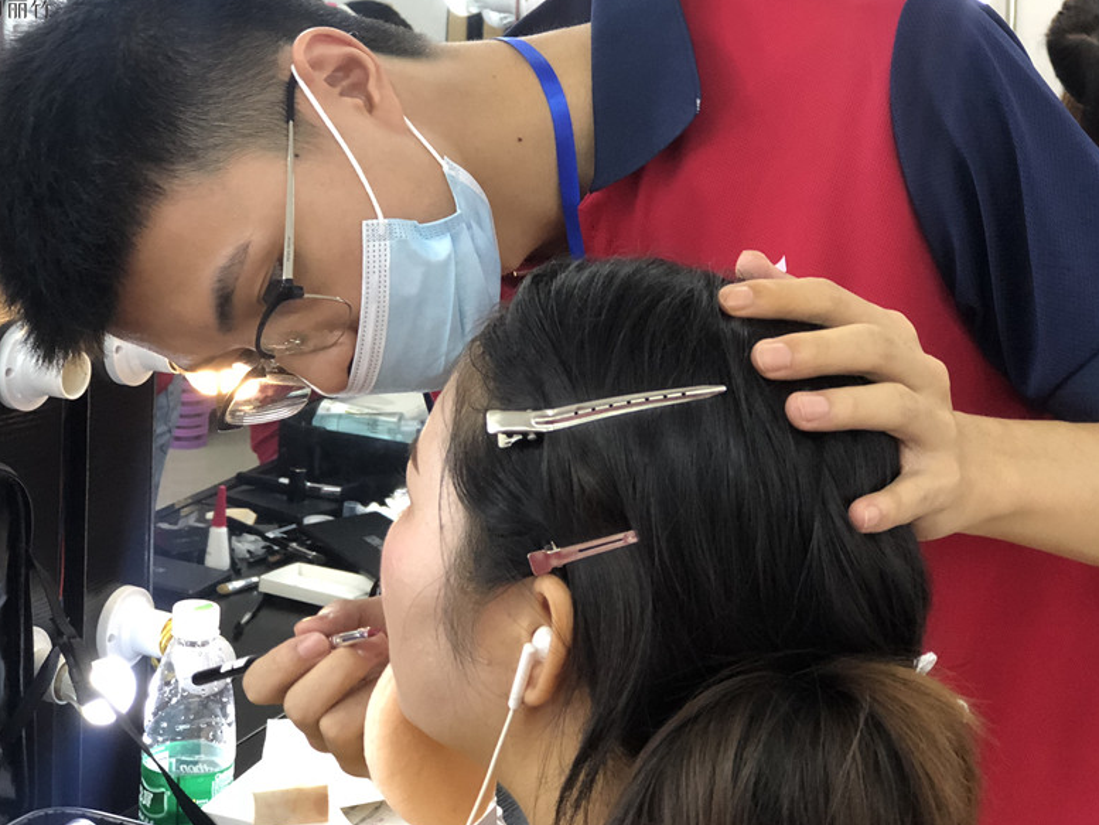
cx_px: 552
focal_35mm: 66
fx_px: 2096
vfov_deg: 22.2
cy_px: 366
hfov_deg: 29.4
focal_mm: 6.6
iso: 320
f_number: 2.8
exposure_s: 1/33
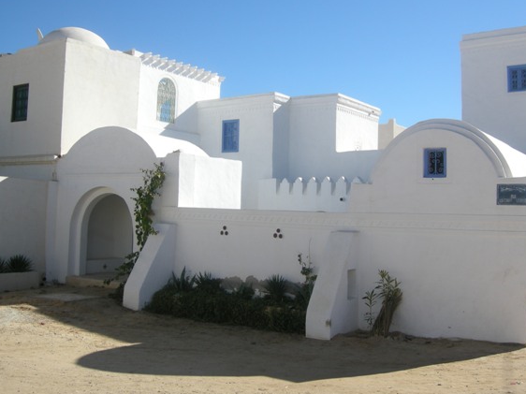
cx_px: 285
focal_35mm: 41
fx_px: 623
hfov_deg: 45.7
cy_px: 176
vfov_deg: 35.1
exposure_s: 1/850
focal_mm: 7.5
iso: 64
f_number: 3.8
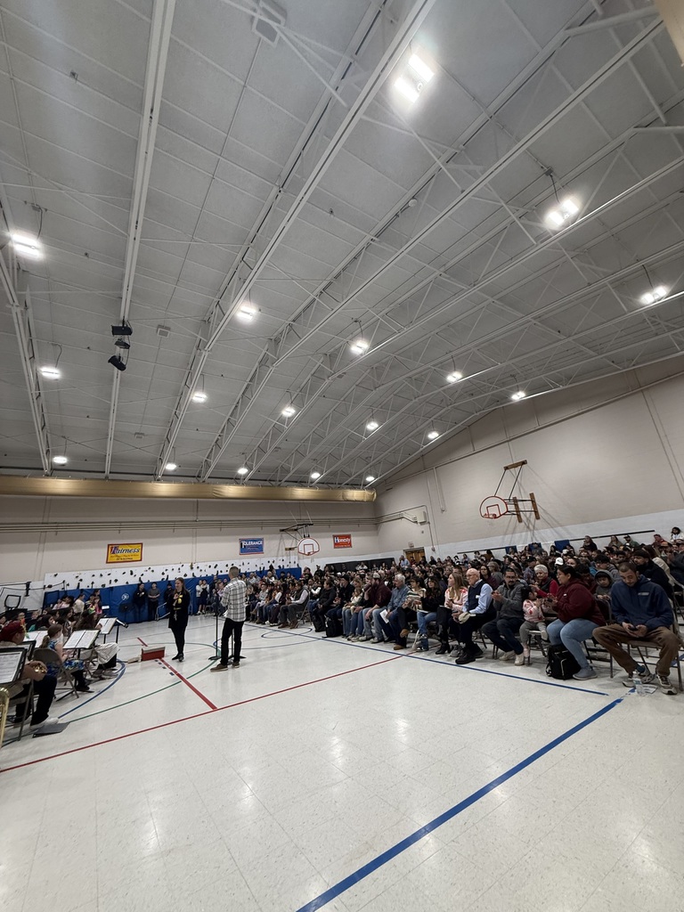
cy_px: 456
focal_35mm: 14
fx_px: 369
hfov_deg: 85.7
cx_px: 342
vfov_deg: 102.1
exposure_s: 1/99
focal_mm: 2.22
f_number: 2.2
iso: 160
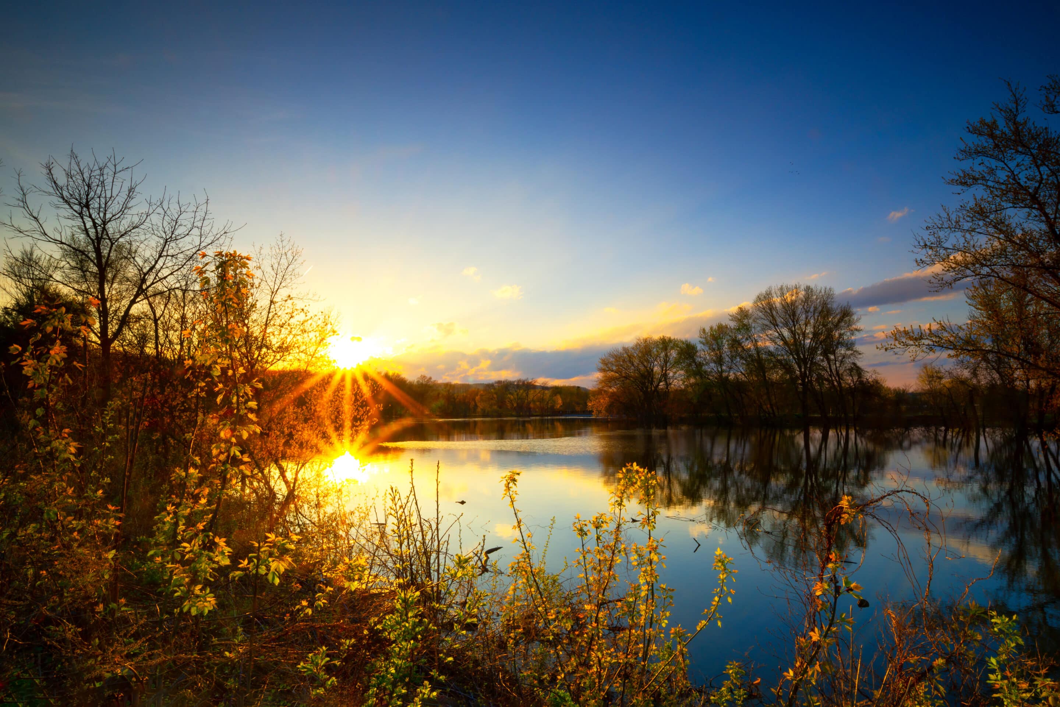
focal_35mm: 18
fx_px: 530
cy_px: 354
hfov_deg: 90.0
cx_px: 530
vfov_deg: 67.4
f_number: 22
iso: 200
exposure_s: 1/25
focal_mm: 18
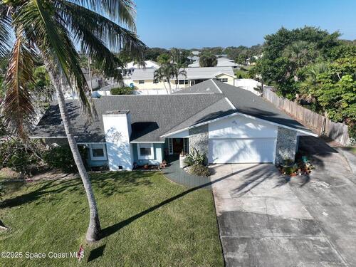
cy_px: 134
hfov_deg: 71.6
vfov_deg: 56.8
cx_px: 178
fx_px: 247
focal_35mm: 24
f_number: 2.8
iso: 120
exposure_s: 1/2000
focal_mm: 12.29
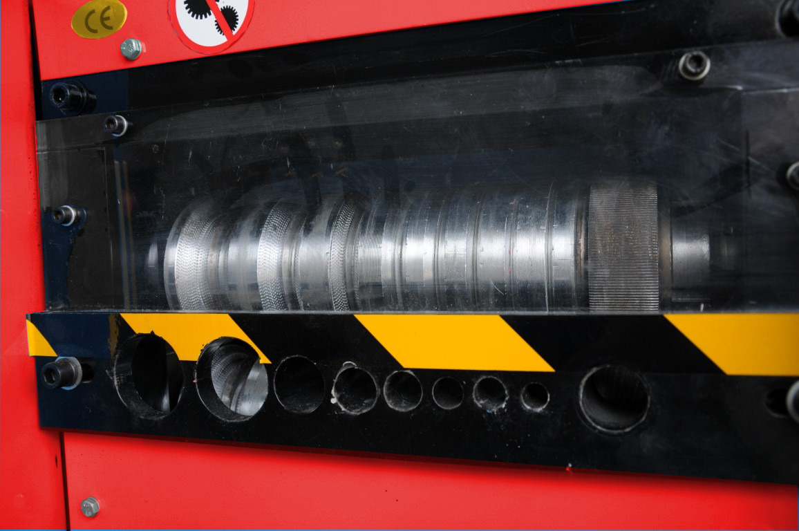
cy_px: 266
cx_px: 400
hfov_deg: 57.3
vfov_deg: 39.9
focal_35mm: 33
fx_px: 732
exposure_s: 1/250
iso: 400
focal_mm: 22
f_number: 4
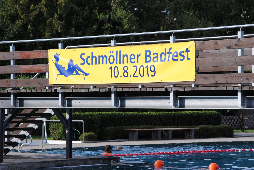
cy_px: 85
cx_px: 127
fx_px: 1060
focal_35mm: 150
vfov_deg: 9.2
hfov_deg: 13.7
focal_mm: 100
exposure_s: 1/160
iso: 200
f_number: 4.5
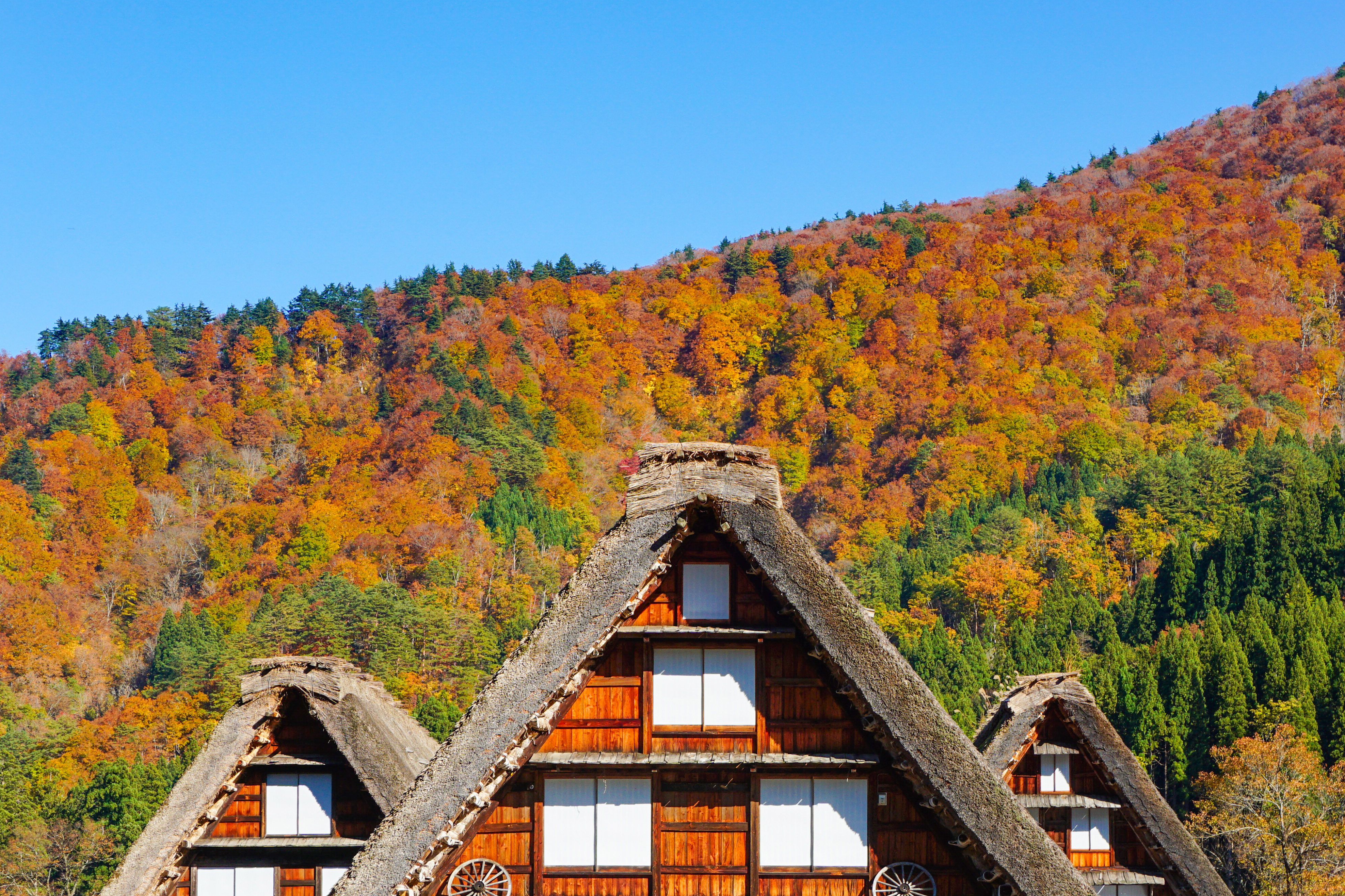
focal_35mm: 82
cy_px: 612
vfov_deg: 16.6
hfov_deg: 24.8
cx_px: 747
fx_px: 3063
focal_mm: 36
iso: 100
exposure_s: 1/125
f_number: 11
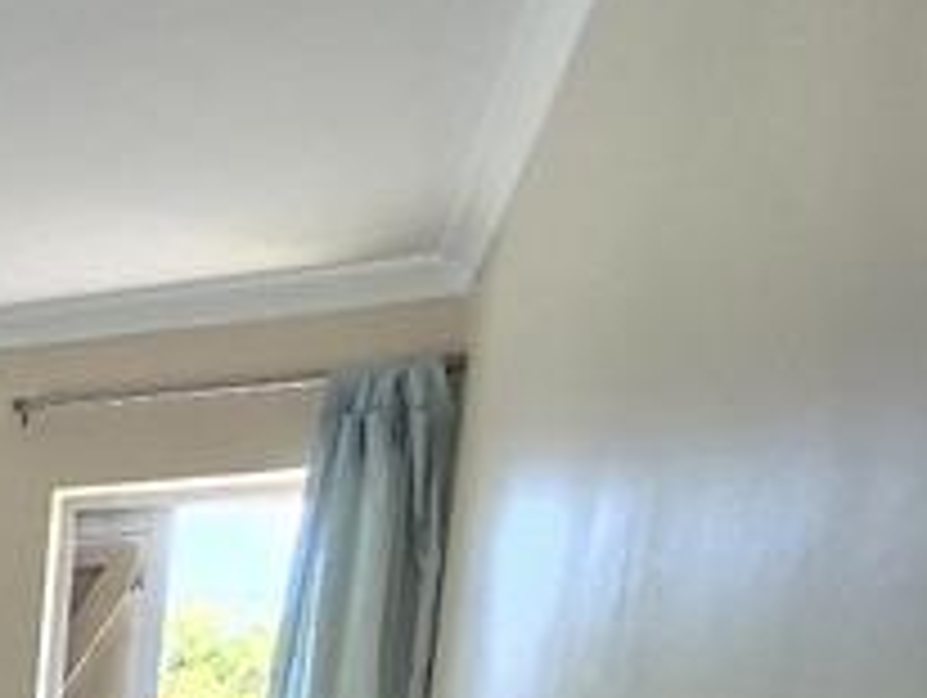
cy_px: 1108
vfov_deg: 19.8
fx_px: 1662
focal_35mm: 62
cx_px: -706
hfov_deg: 21.5
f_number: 2.2
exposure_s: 1/106
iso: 40
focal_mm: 1.64
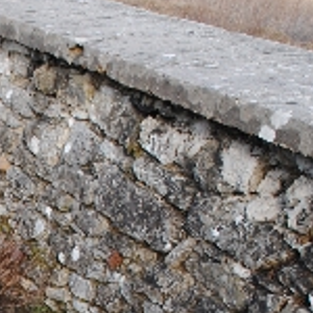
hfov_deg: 16.4
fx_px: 1003
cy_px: 353
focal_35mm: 98
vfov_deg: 17.1
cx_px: -131
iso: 100
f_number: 5.6
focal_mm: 18
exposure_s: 1/125
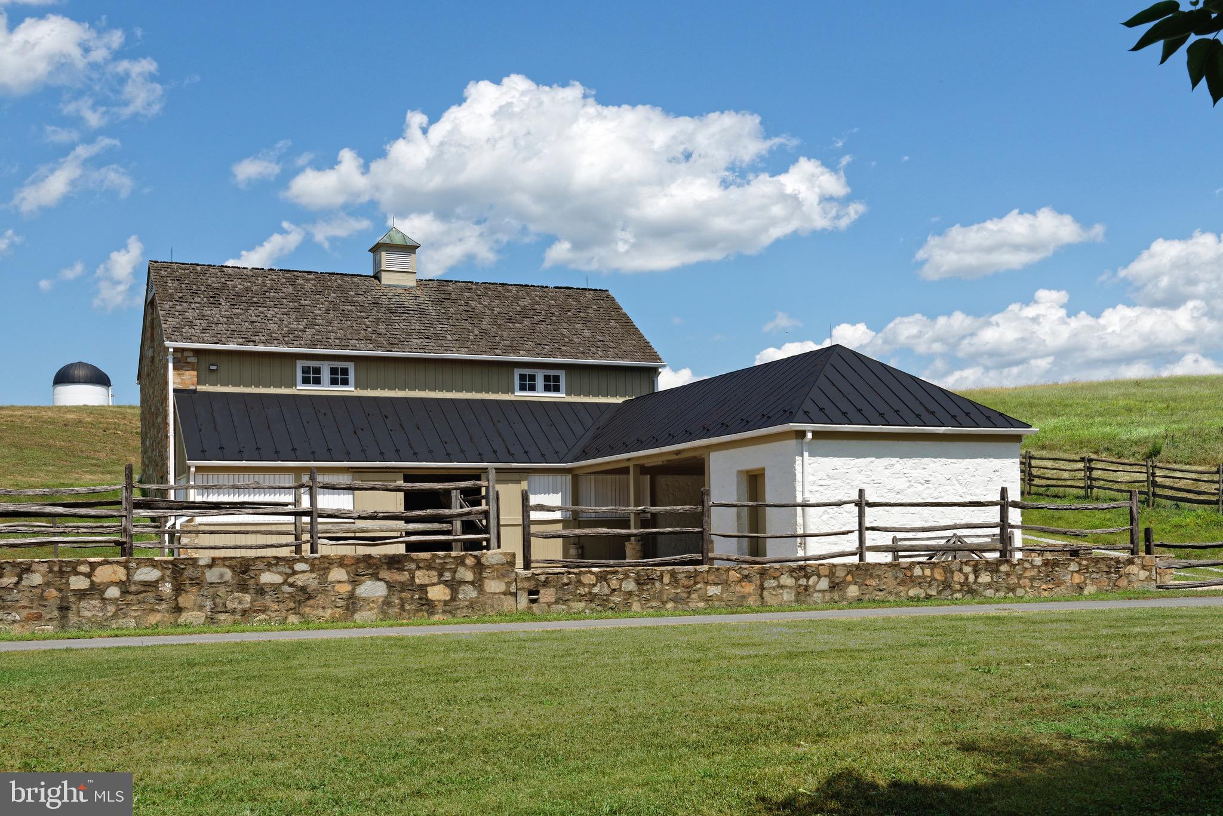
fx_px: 1291
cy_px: 408
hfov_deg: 50.7
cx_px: 612
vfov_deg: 35.1
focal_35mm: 38
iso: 320
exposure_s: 1/320
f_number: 13
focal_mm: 38
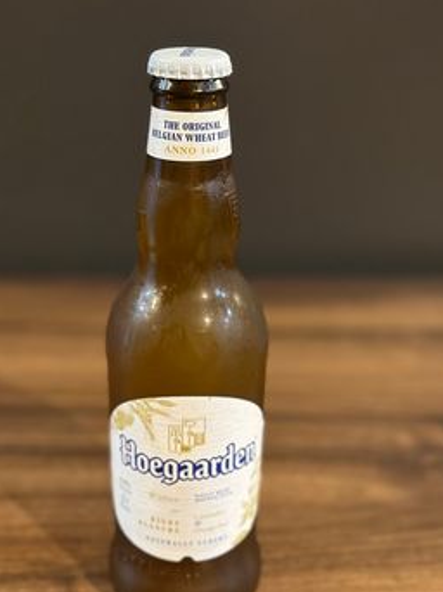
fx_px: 1025
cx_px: 189
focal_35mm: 60
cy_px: 307
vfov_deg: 32.2
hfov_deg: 24.4
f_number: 1.78
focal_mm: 6.86
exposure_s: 1/33
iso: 640
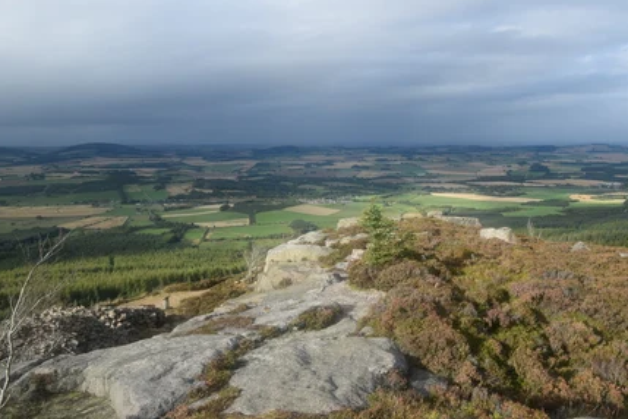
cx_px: 340
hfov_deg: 64.3
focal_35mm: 29
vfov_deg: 45.5
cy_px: 186
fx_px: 498
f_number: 8
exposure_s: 1/640
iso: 400
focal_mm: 17
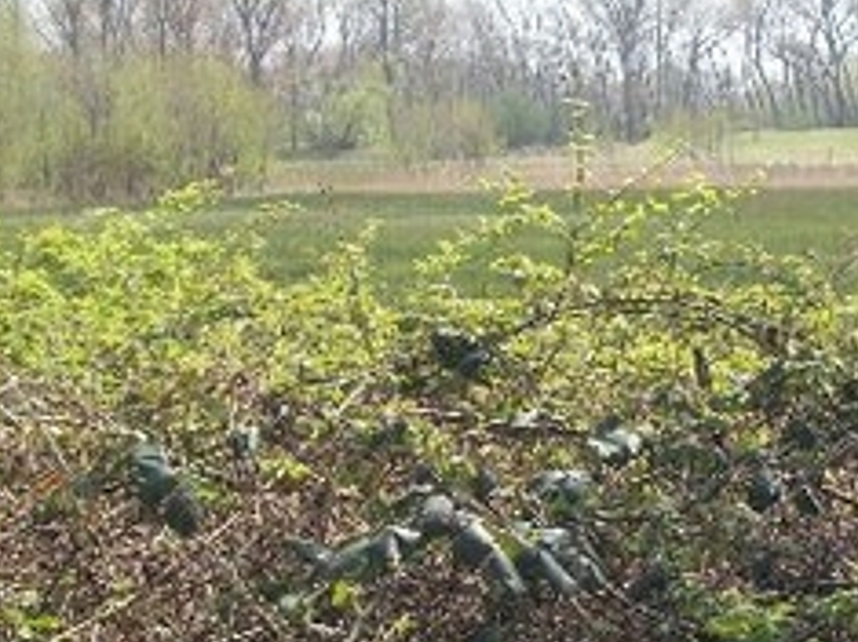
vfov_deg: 14.5
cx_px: 770
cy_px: 365
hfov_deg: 18.9
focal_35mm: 102
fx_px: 2527
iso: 80
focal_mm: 7.1
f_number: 9.9
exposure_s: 1/60
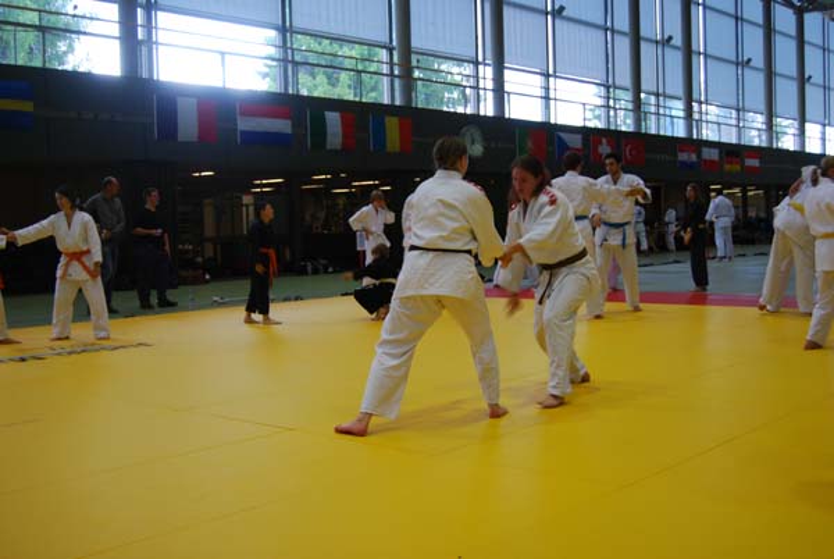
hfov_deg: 46.3
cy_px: 280
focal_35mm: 42
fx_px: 974
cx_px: 417
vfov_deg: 32.0
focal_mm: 28
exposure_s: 1/50
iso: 200
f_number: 4.2
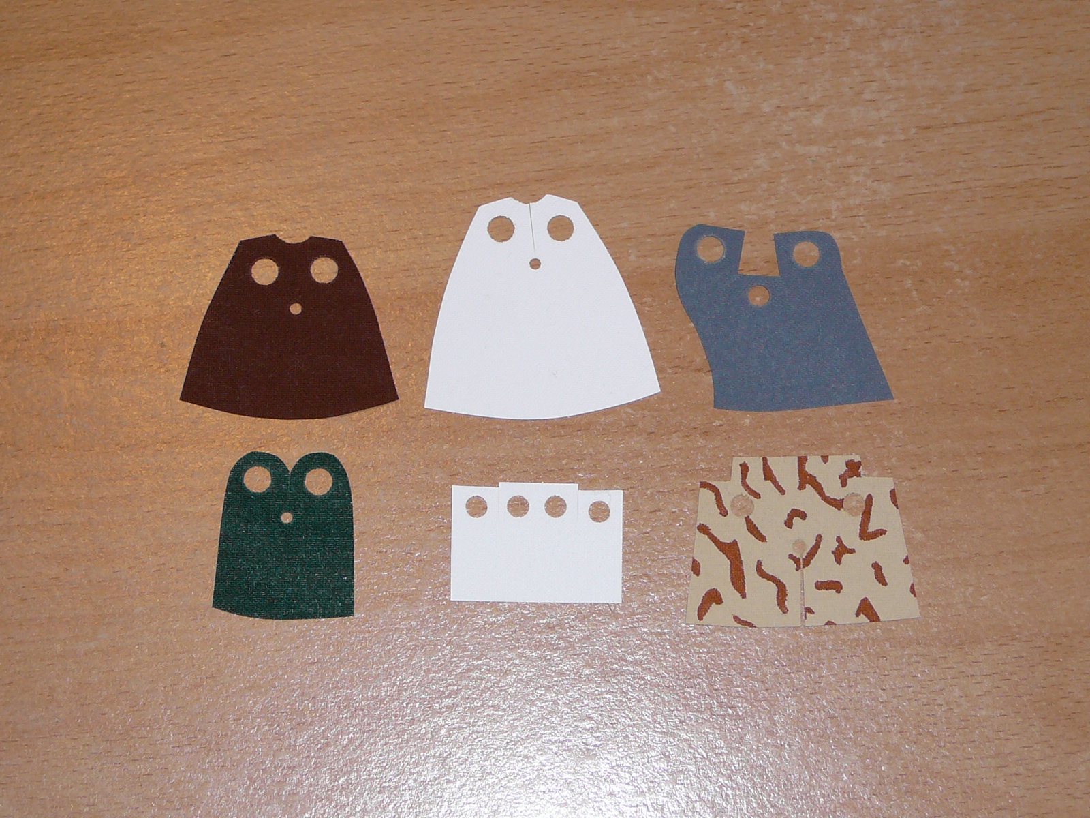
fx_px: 3023
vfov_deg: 15.4
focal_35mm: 96
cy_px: 409
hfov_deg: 20.4
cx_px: 545
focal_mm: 11.5
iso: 100
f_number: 3.7
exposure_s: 1/30
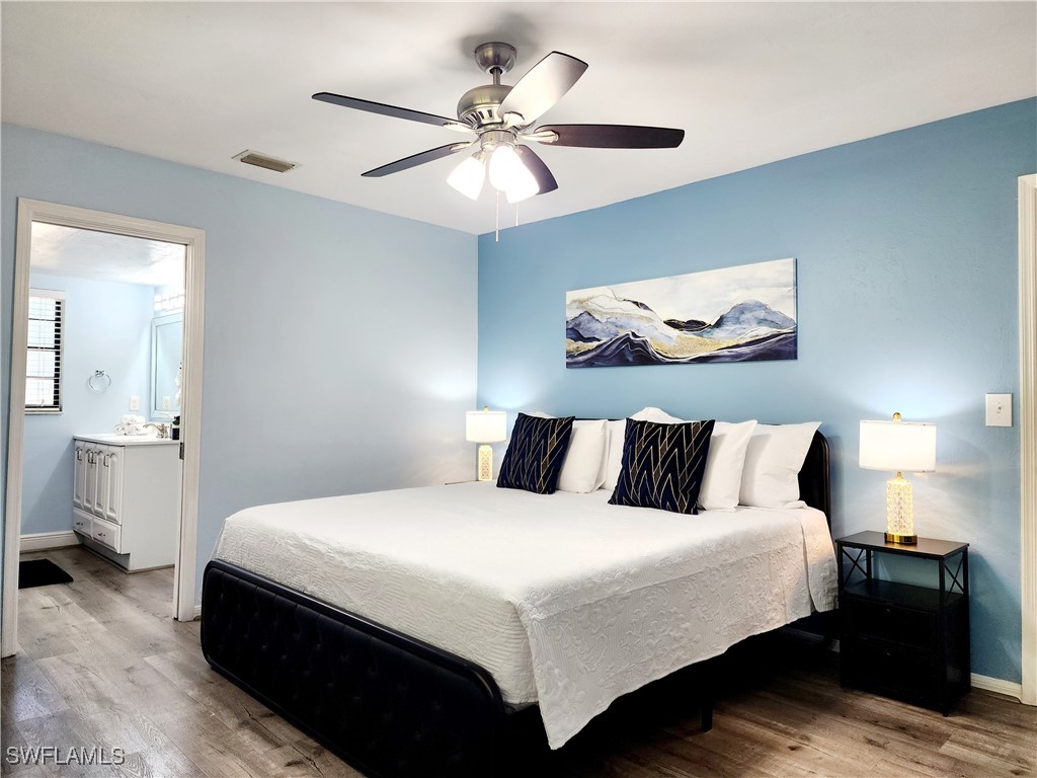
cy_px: 389
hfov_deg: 73.9
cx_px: 518
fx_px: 689
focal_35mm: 23
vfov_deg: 58.9
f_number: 1.8
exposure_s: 1/120
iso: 125
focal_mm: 6.4
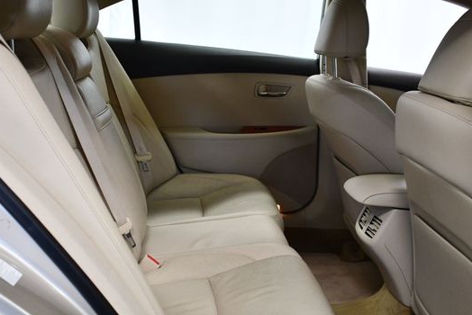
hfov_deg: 44.4
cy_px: 192
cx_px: 212
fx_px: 577
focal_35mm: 44
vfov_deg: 30.5
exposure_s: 1/125
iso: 900
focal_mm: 18
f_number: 3.5
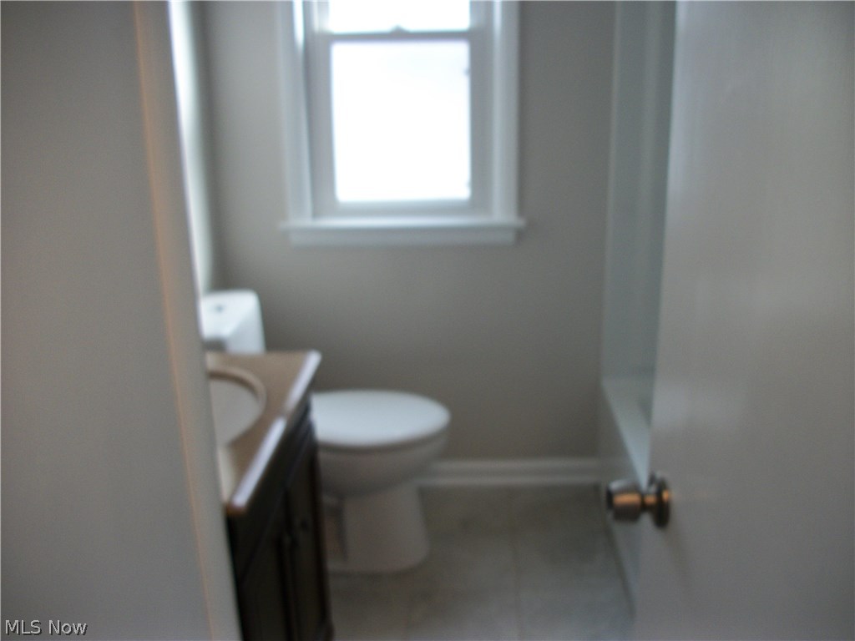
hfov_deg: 56.8
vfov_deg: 44.2
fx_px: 790
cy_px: 320
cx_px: 428
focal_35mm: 32
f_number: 2.9
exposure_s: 1/30
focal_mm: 5.7
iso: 85
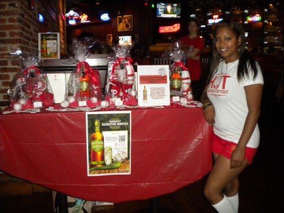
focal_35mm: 35
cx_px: 142
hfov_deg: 52.6
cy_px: 106
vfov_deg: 40.7
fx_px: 287
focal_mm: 6.3
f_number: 3.1
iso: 400
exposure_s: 1/30
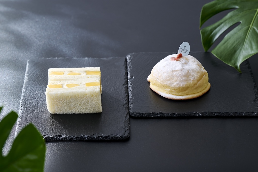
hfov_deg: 18.6
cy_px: 86
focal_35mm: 110
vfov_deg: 12.5
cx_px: 129
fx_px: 788
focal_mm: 110
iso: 250
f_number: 7.1
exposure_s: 1/160
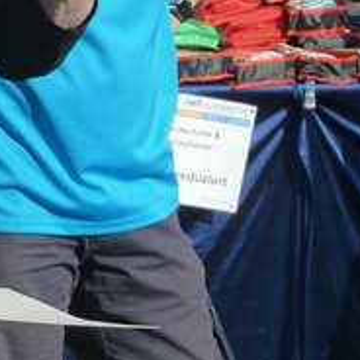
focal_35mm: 494
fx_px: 5812
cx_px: -43
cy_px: -148
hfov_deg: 3.5
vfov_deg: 3.5
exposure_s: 1/500
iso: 125
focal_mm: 24.1
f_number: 5
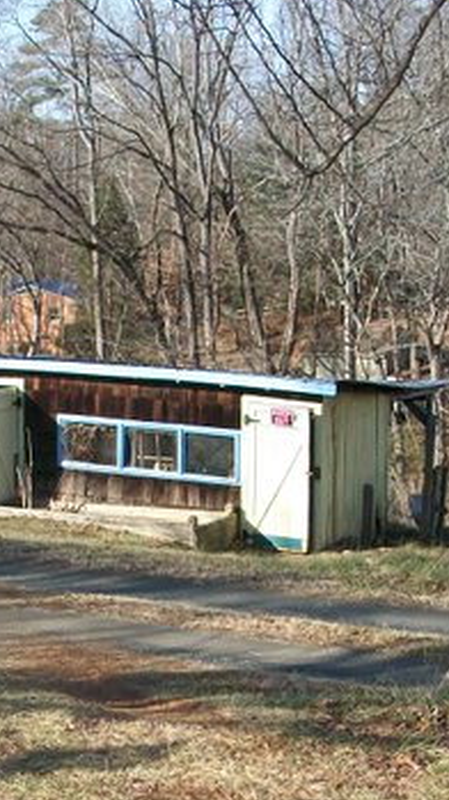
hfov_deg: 17.8
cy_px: 508
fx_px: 1420
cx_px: 88
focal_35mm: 67
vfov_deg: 31.3
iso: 80
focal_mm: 5.7
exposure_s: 1/640
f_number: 2.8
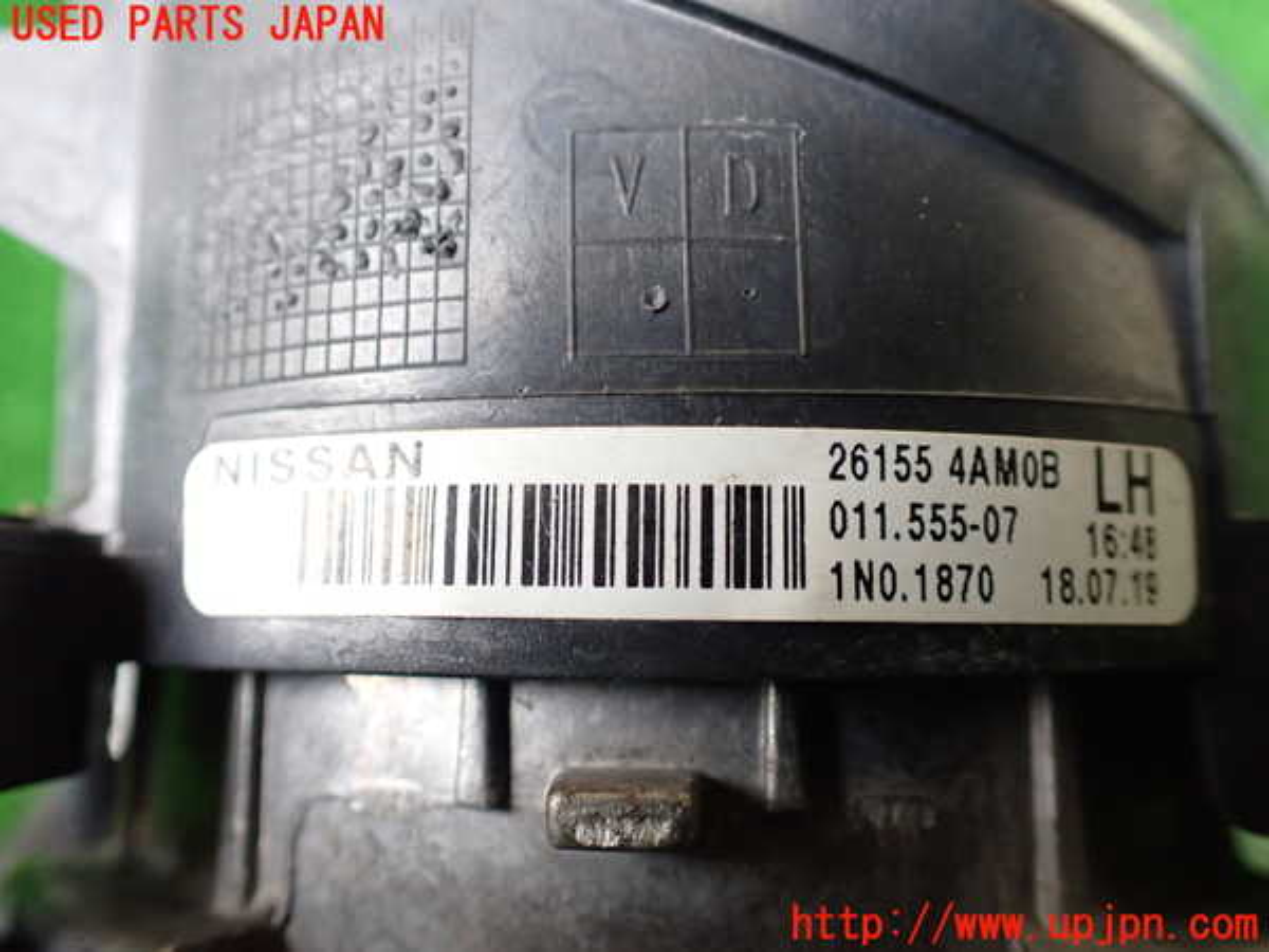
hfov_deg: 60.0
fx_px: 1100
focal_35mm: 30
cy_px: 476
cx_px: 634
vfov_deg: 46.8
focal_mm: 5.4
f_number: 2.3
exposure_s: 1/125
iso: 500
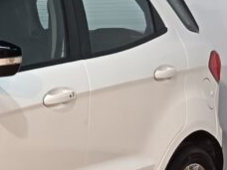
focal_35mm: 148
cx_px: -136
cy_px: 154
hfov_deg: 12.5
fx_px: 971
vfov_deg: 10.0
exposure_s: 1/33.3
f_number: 1.75
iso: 882
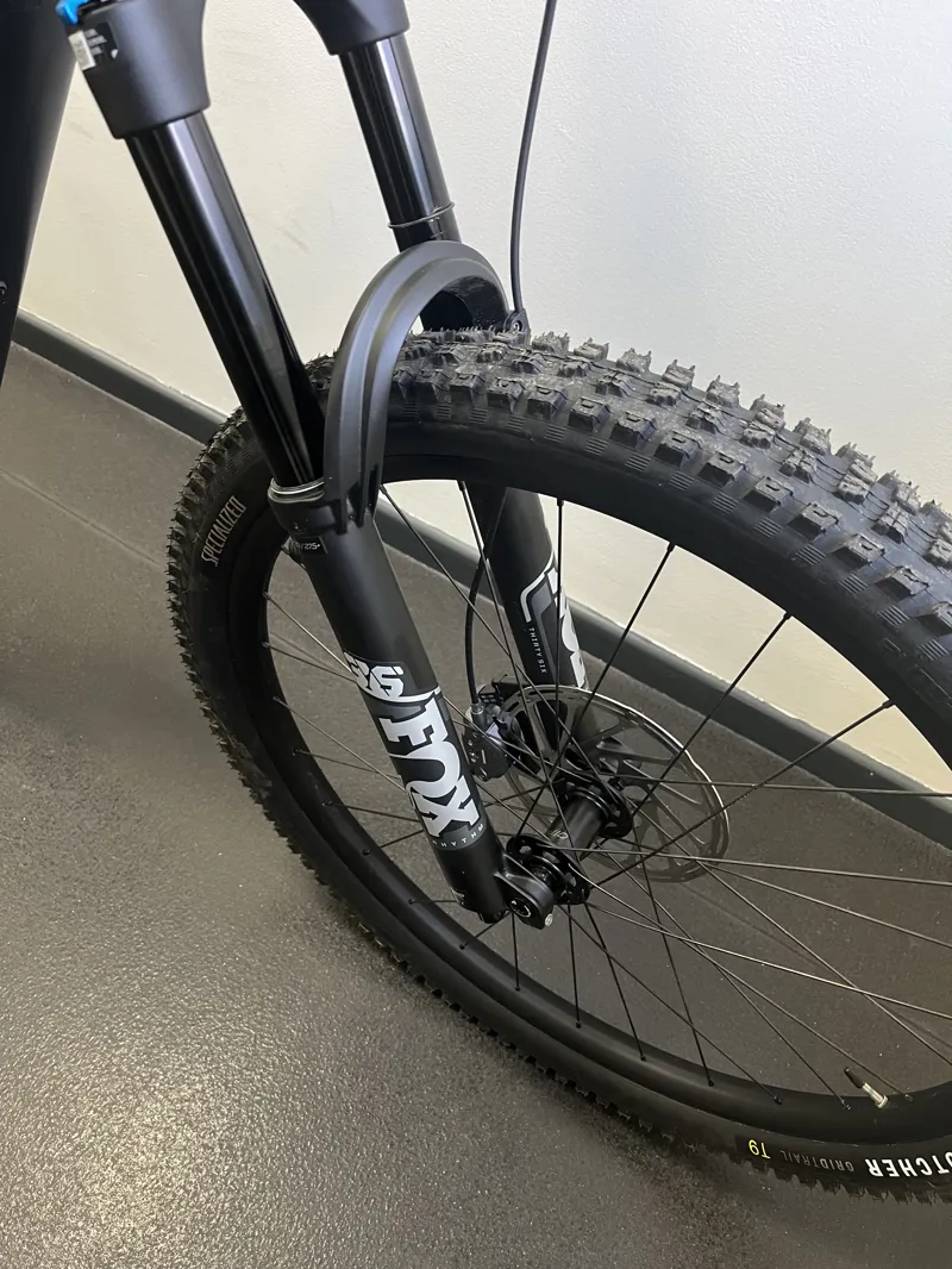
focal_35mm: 26
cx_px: 476
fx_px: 953
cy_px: 634
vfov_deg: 67.3
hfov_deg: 53.1
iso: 250
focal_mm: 5.1
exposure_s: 1/50
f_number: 1.6
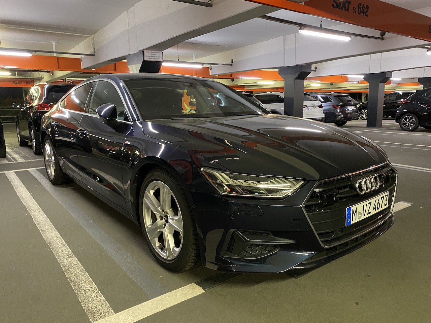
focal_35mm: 26
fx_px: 324
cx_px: 216
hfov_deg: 67.3
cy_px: 162
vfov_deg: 53.1
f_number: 1.8
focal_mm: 4.25
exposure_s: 1/25
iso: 500
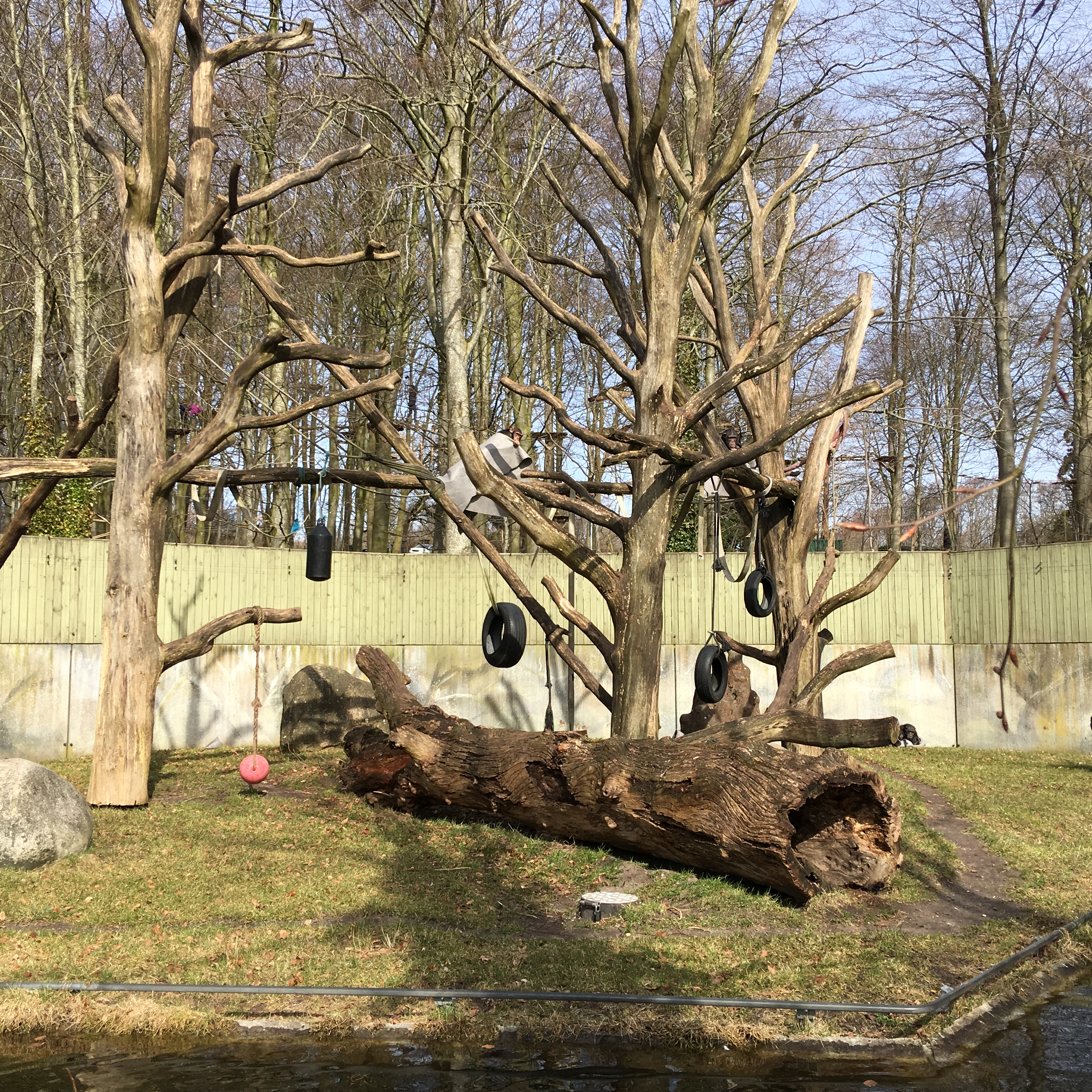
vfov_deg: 44.9
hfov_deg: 44.9
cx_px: 579
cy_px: 545
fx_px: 1321
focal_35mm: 37
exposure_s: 1/864
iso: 25
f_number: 2.2
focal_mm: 4.15
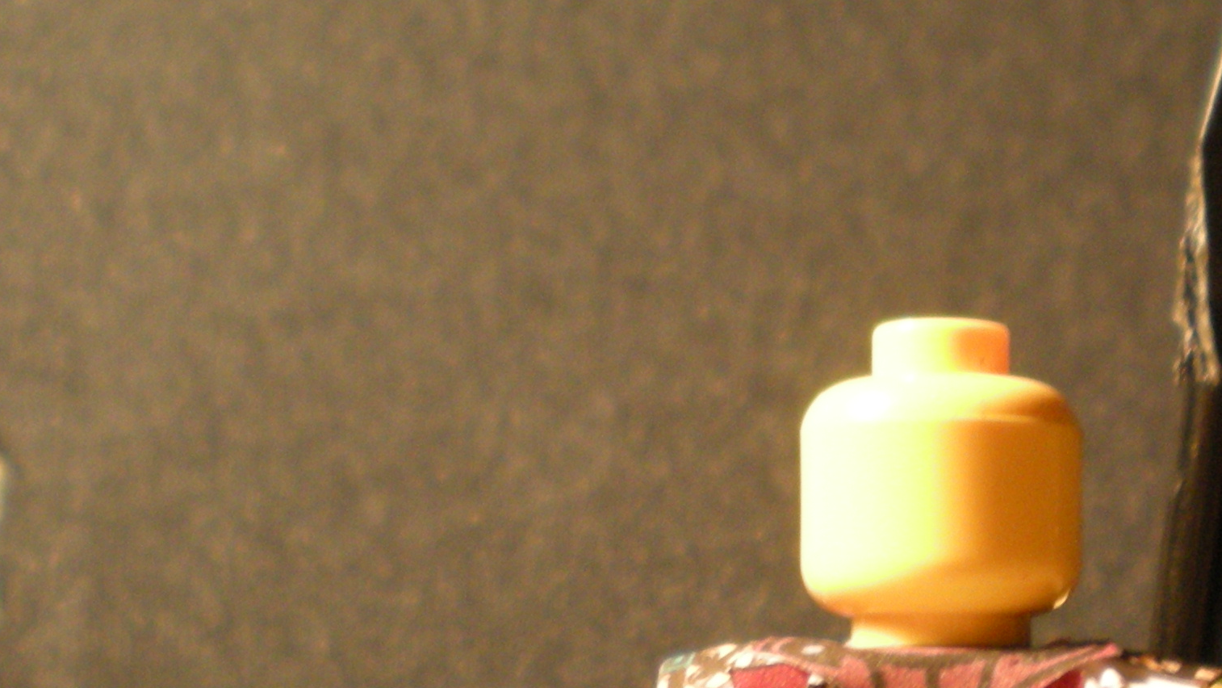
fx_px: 2722
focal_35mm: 84
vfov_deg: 14.0
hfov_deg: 25.0
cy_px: 787
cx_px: 919
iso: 200
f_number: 3.1
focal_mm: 6.3
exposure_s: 1/19.3
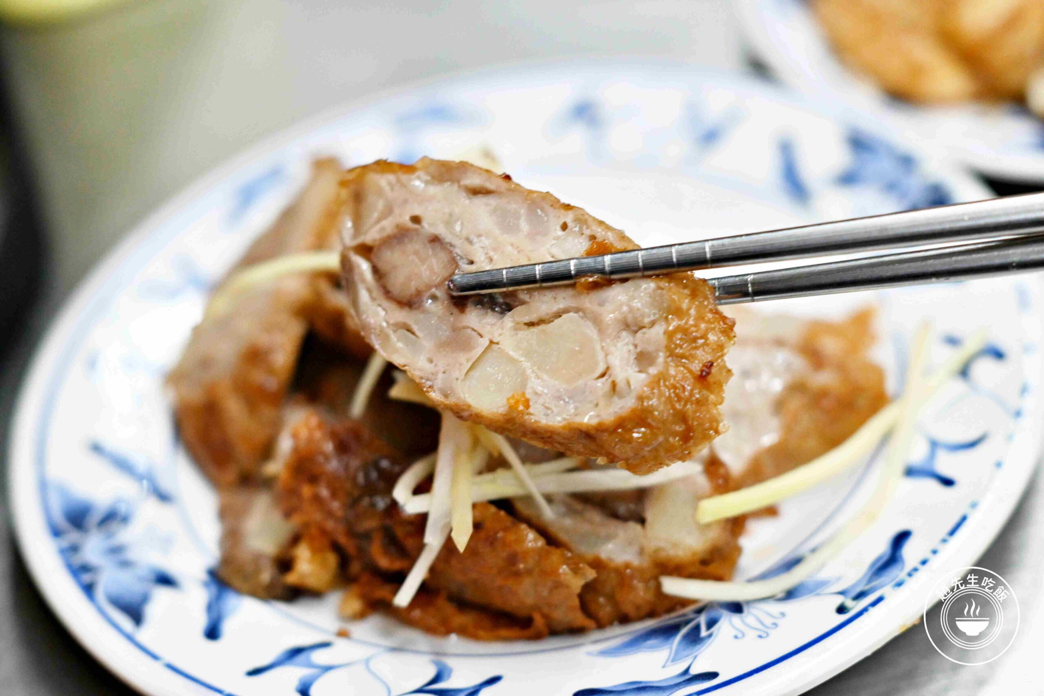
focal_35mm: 75
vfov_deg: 18.2
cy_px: 348
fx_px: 2175
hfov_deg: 27.0
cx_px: 522
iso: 1400
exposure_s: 1/160
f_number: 2.5
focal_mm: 50
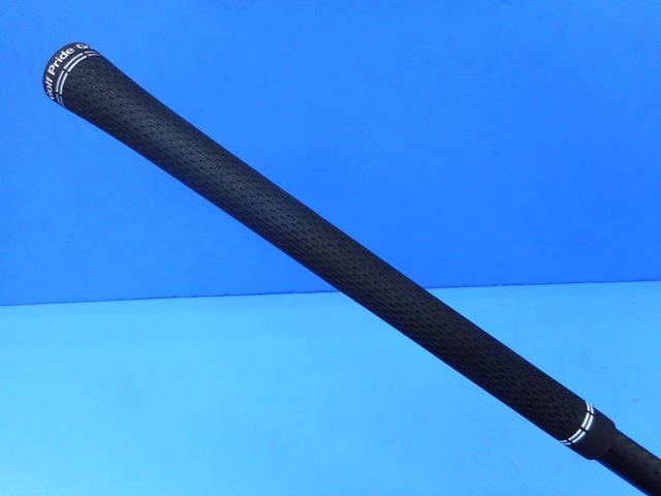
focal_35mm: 25
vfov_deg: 54.9
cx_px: 330
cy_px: 248
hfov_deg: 69.4
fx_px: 477
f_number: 3.7
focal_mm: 4.5
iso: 140
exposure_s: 1/30
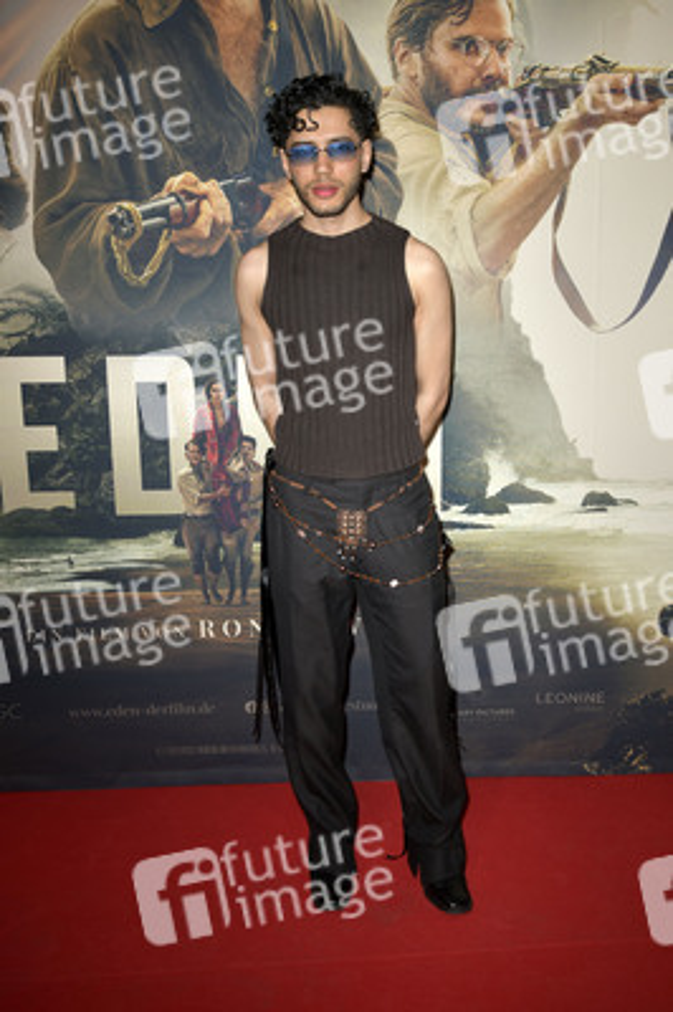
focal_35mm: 32
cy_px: 506
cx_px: 336
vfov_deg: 58.8
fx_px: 899
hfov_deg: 41.0
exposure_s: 1/250
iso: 250
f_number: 5.6
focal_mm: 32
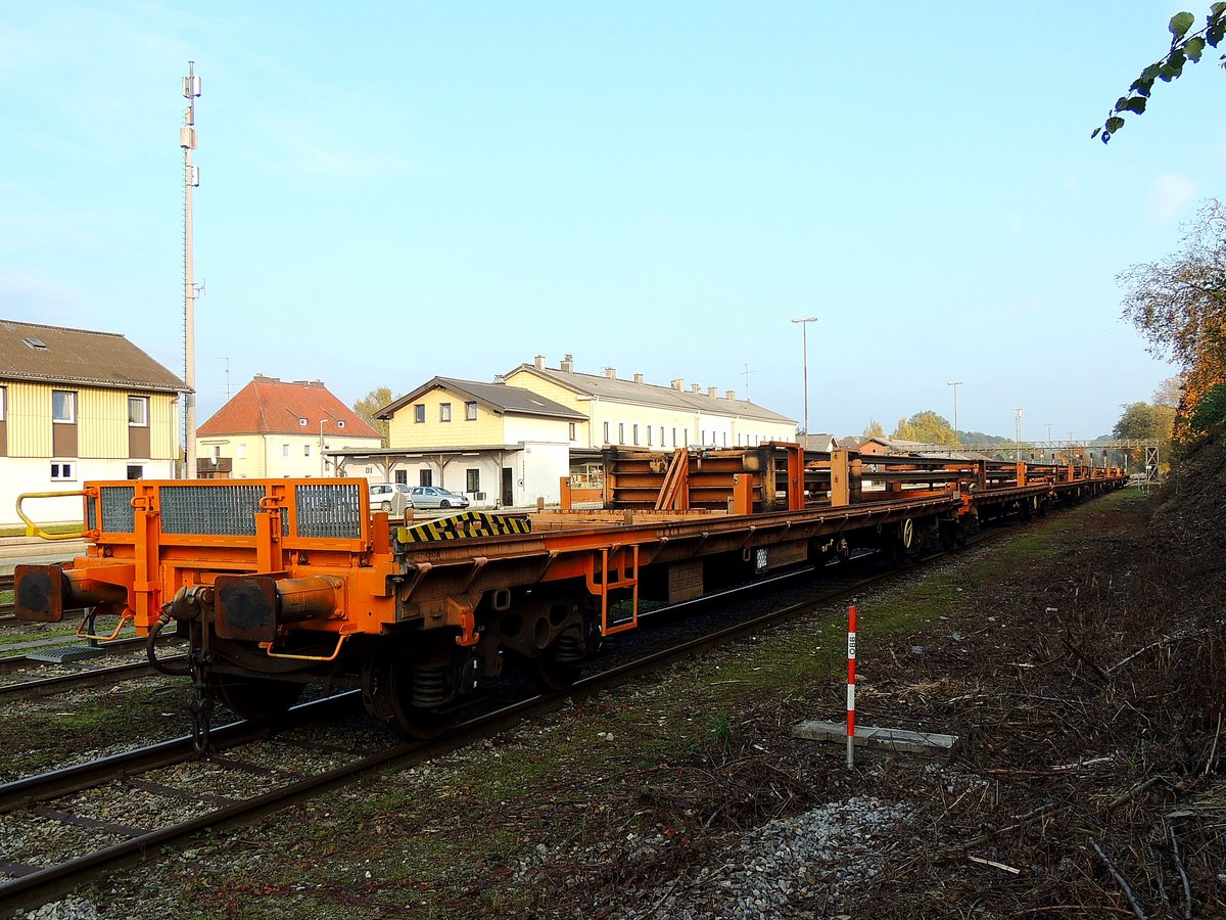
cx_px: 613
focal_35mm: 30
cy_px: 460
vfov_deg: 46.8
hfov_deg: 60.0
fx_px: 1063
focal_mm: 5.3
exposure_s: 1/400
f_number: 3.1
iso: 100
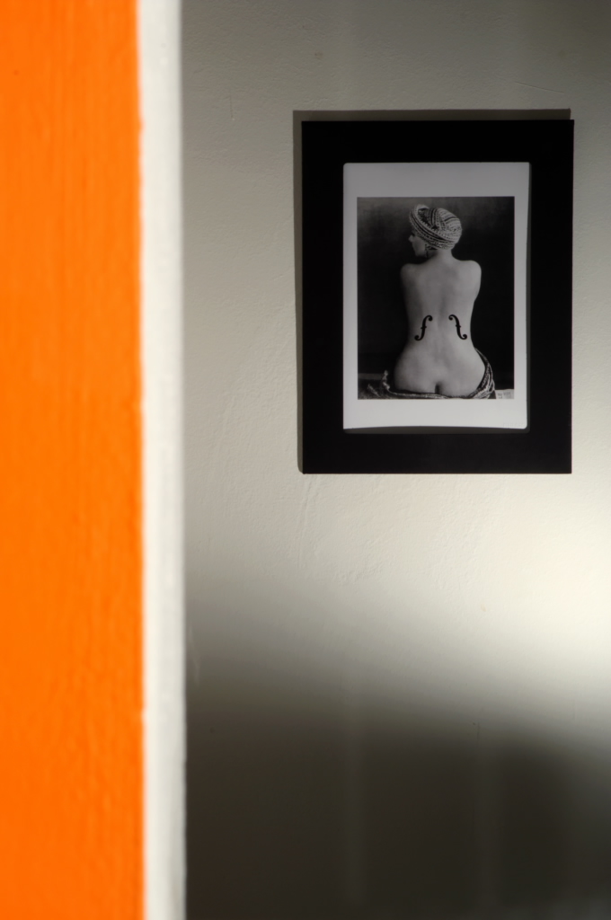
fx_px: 5169
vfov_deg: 10.2
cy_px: 460
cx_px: 306
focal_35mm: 202
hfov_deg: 6.8
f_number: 25
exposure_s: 1/5
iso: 200
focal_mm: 135
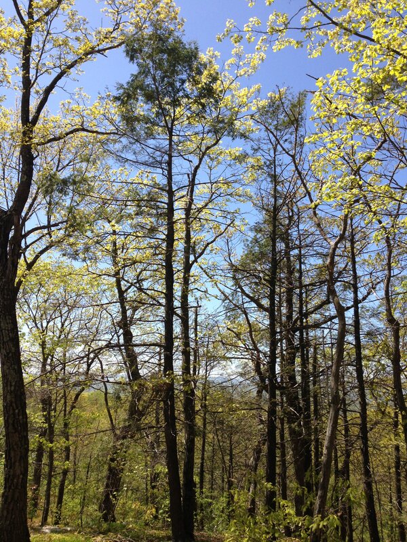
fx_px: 517
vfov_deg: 55.4
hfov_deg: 42.9
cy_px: 271
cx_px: 204
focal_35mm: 33
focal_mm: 4.13
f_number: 2.4
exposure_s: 1/1004
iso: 50
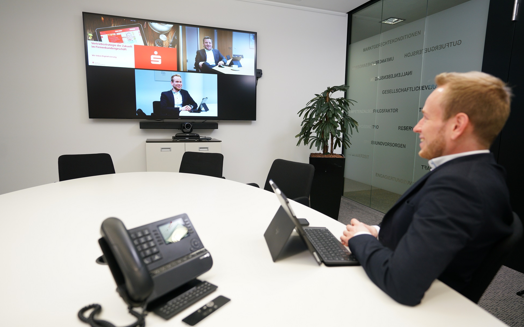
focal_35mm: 21
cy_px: 168
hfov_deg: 82.3
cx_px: 268
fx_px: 300
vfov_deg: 57.2
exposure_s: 1/160
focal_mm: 20
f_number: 2.8
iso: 800
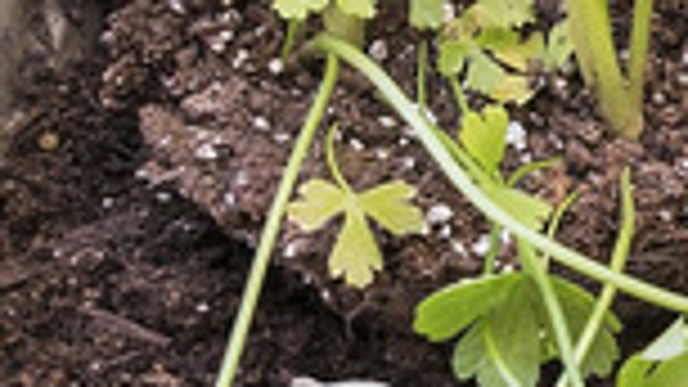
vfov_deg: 5.7
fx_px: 3885
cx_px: 1740
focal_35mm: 213
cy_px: -130
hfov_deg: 9.0
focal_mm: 40
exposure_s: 1/30
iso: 160
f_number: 8
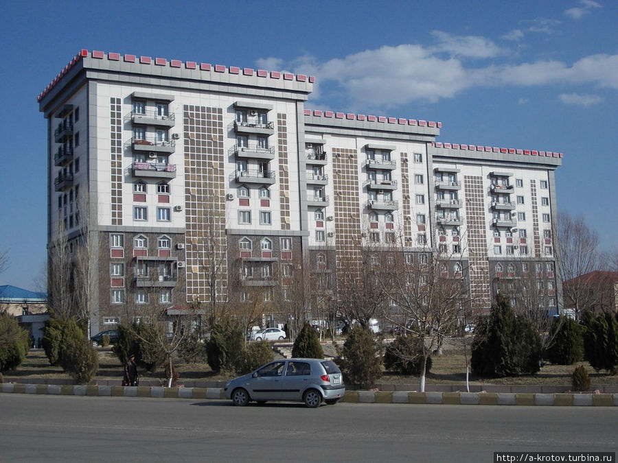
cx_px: 309
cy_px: 232
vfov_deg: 28.6
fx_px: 911
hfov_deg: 37.5
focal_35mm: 51
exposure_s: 1/400
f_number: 7.2
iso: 80
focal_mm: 7.2
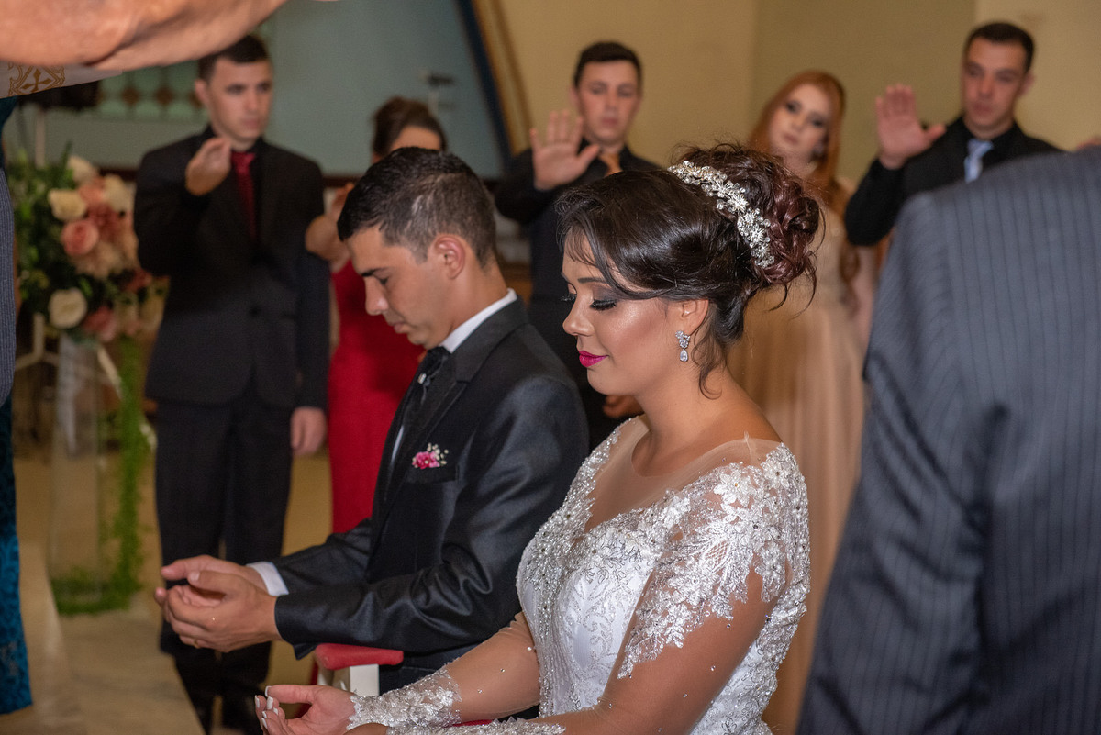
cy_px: 368
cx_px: 550
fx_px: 2141
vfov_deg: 19.5
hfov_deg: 28.8
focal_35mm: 70
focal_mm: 70
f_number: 4.5
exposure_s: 1/200
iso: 3200
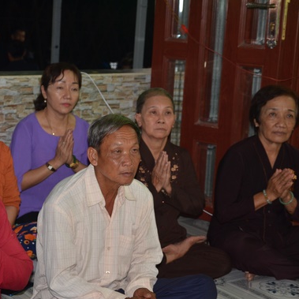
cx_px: 89
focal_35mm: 83
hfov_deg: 20.8
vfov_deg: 20.9
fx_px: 811
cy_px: 144
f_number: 4.5
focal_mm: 38
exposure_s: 1/60
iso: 640
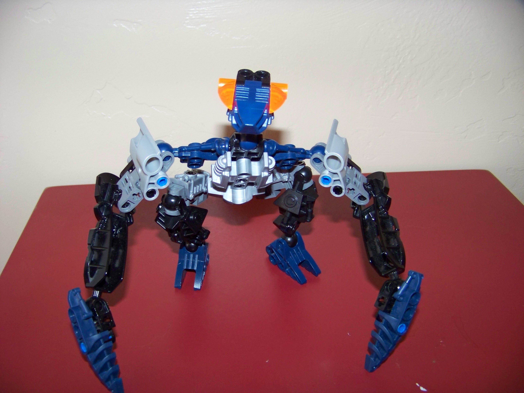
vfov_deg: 39.7
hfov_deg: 51.4
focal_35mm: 36
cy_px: 196
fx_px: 545
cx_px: 262
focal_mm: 5.85
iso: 200
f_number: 2.8
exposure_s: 1/30
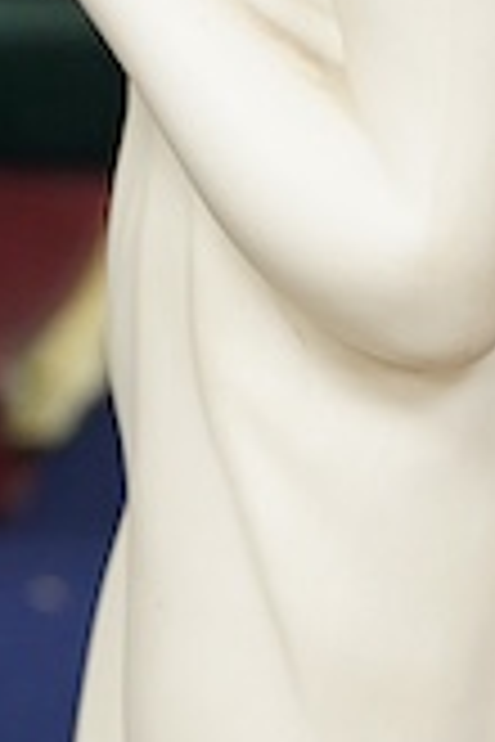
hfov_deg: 5.6
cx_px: 360
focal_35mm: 246
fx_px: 5073
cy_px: 657
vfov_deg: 8.3
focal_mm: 30
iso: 1250
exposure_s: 1/125
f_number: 3.5
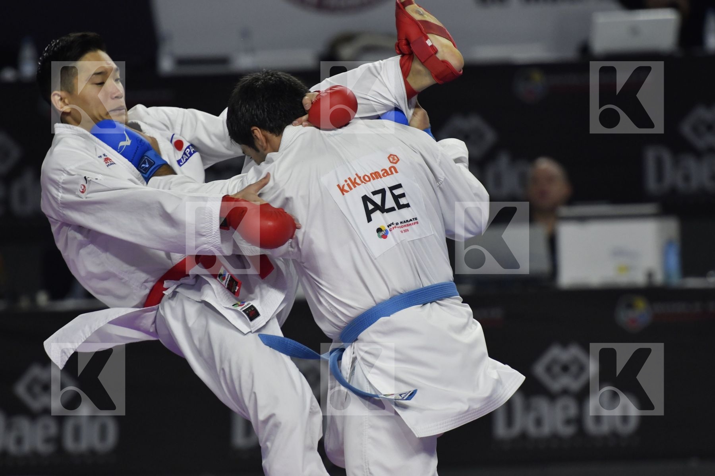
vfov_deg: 3.3
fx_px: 8337
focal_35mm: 420
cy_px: 238
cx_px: 358
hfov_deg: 4.9
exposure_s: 1/800
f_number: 4
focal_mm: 280
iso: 1250
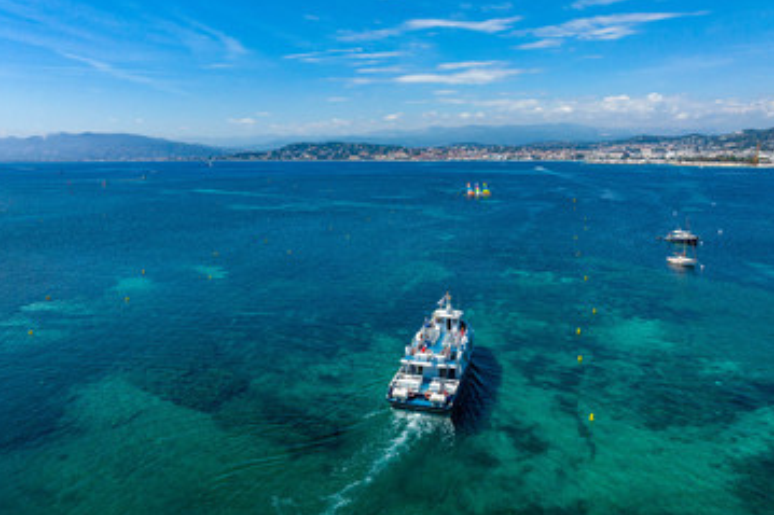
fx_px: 559
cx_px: 377
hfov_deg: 69.4
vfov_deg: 49.5
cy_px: 239
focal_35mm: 26
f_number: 6.3
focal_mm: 12.3
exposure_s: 1/1000
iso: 200
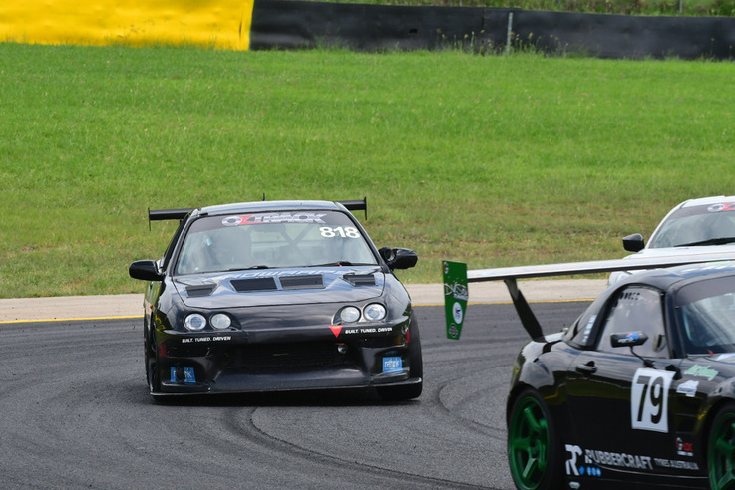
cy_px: 253
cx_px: 358
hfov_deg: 5.1
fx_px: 8312
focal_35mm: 407
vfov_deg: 3.4
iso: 640
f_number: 11
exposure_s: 1/640
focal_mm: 250
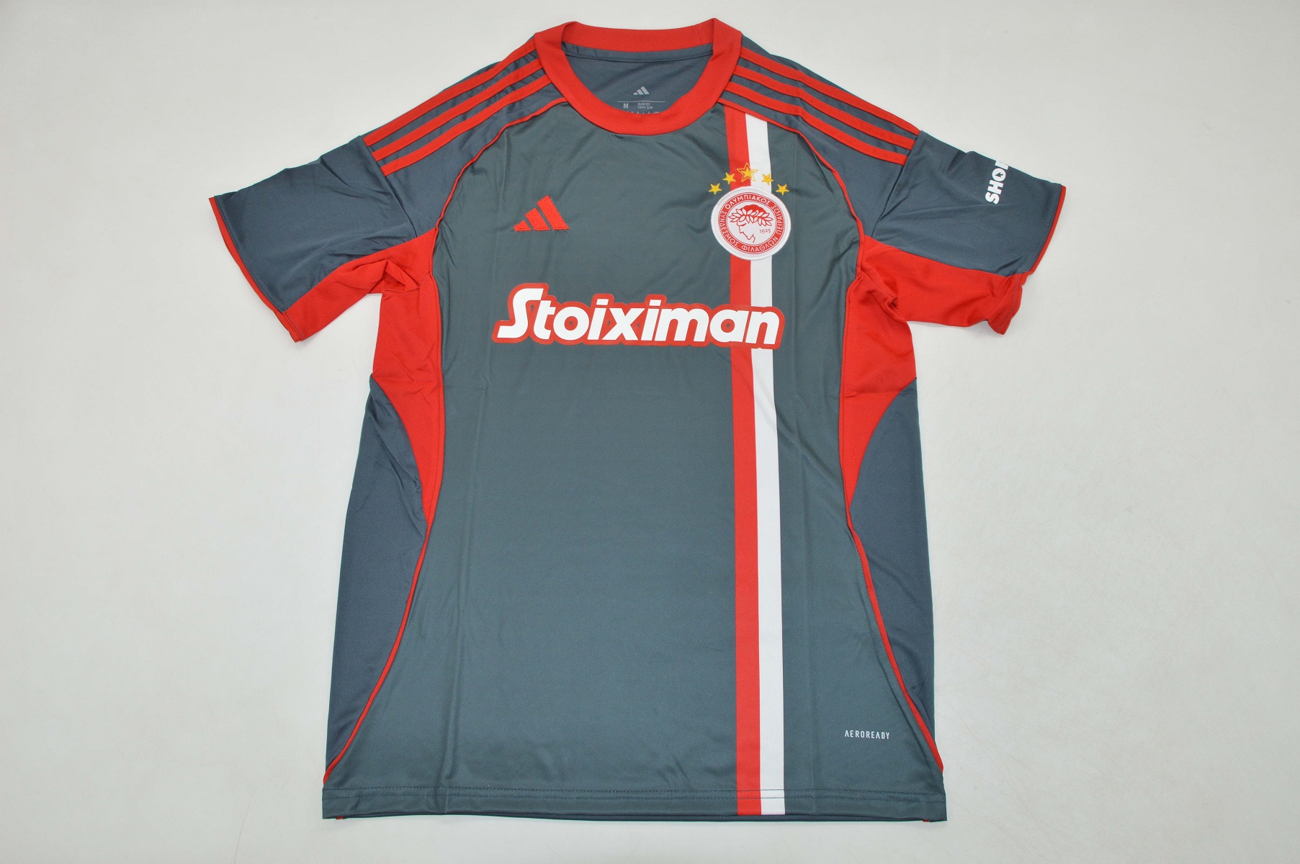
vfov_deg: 41.6
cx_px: 650
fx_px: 1136
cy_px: 432
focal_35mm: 32
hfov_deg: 59.5
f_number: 8
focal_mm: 21
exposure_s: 1/200
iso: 400
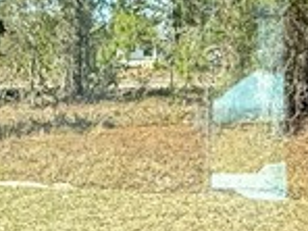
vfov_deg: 15.1
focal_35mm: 97
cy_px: 198
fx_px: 863
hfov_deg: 19.8
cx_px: 17
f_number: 2.2
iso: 50
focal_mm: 2.22
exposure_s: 1/638
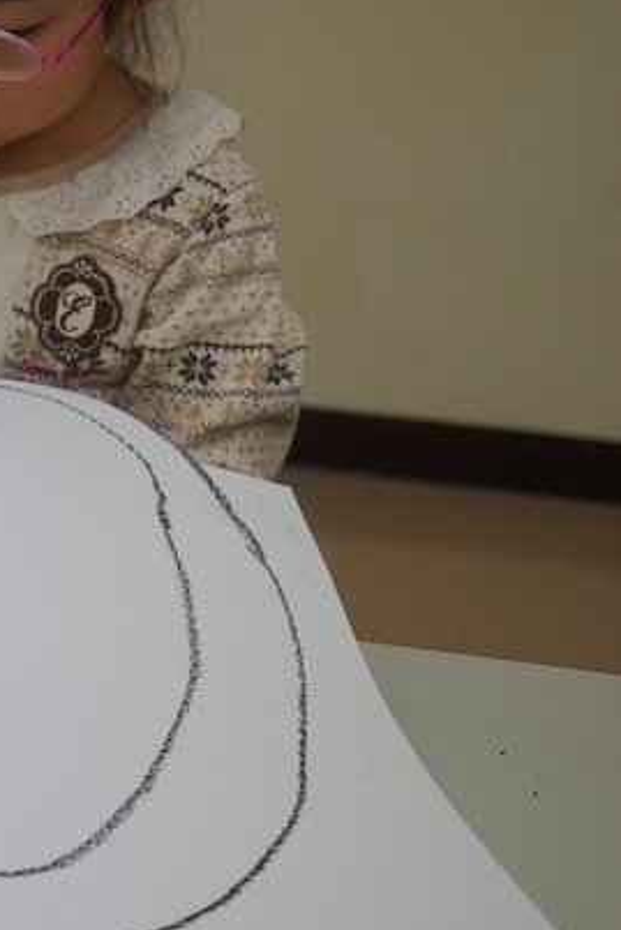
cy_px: 438
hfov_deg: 12.8
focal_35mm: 106
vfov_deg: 19.3
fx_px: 2740
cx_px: 46
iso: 500
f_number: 4.5
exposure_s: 1/160
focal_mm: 38
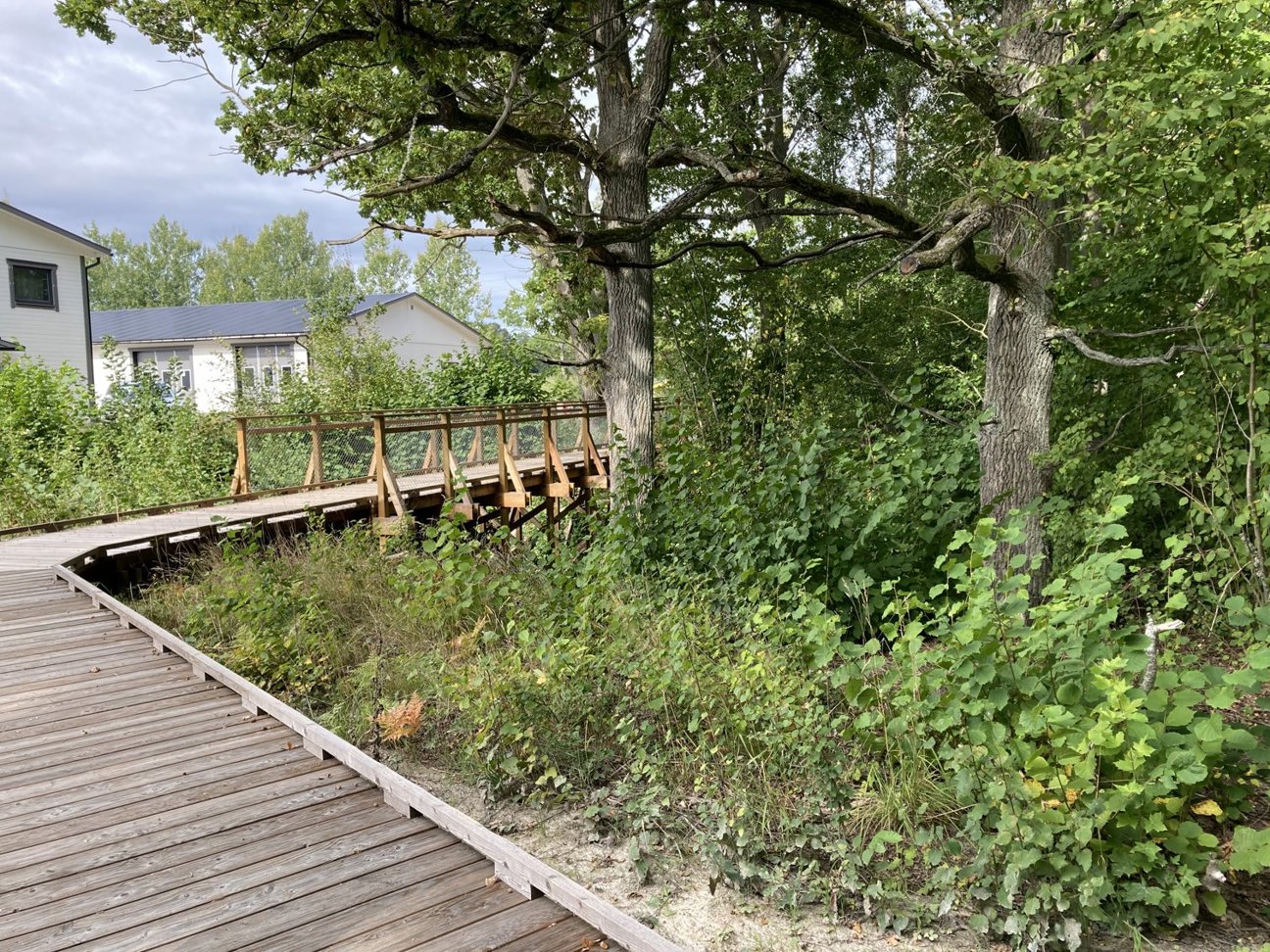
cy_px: 476
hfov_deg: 63.4
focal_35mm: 28
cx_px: 635
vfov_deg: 49.7
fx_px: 1027
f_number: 1.8
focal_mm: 3.99
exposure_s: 1/284
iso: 20
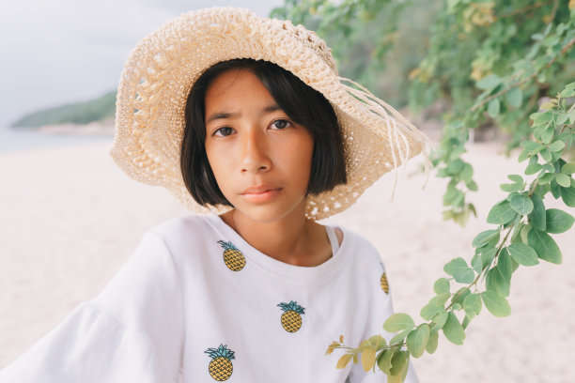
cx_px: 288
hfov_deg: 54.4
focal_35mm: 35
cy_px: 192
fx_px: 559
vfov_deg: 37.9
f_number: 3.5
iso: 1000
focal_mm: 35
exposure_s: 1/1000
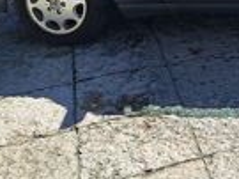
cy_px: -67
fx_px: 566
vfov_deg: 16.7
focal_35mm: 82
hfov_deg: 21.2
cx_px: 328
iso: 40
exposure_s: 1/4149
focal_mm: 5.54
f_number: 1.8
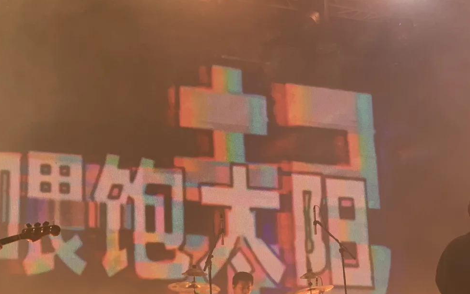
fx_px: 1037
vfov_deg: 16.1
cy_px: 140
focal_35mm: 81
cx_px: 179
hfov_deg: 25.5
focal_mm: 6
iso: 100
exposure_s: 1/49
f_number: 2.4
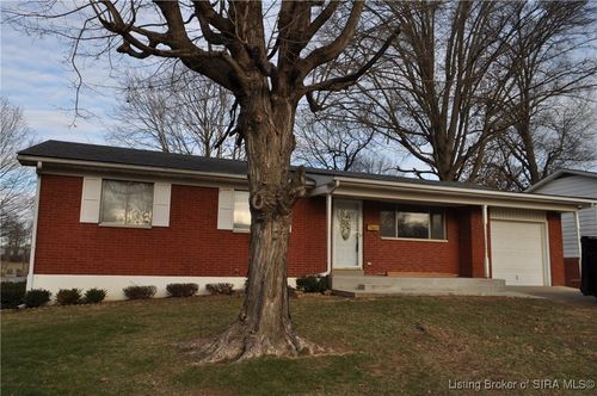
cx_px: 298
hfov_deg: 67.4
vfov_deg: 47.8
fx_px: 447
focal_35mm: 27
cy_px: 198
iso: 200
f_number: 8
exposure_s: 1/250
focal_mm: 18
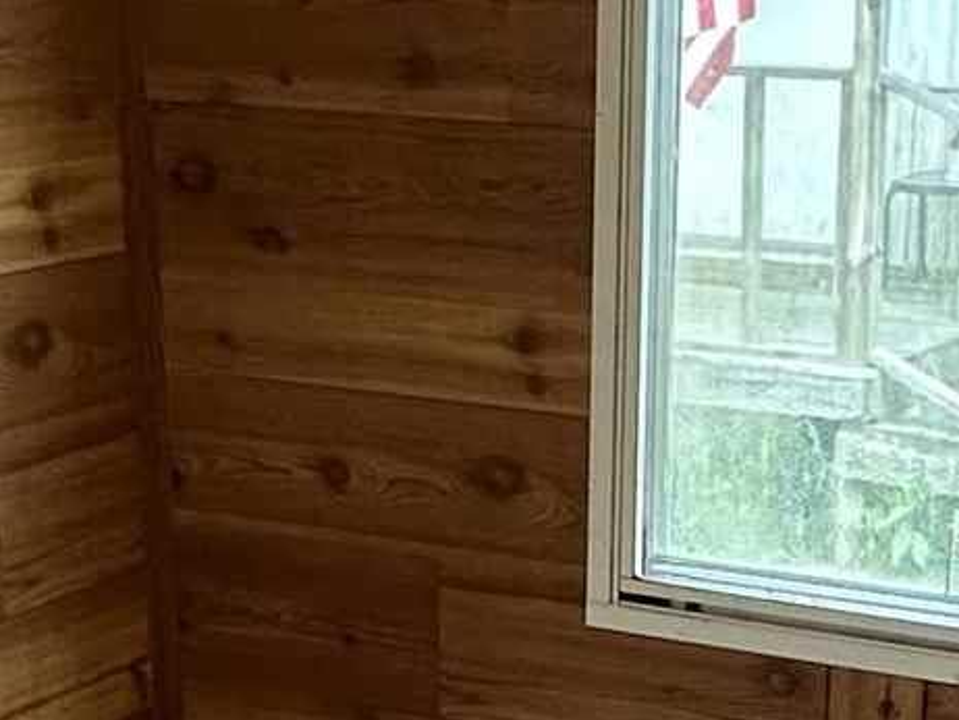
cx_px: 629
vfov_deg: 15.3
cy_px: 890
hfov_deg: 21.0
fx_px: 2578
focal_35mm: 93
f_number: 2.2
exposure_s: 1/60
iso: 200
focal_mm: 2.22
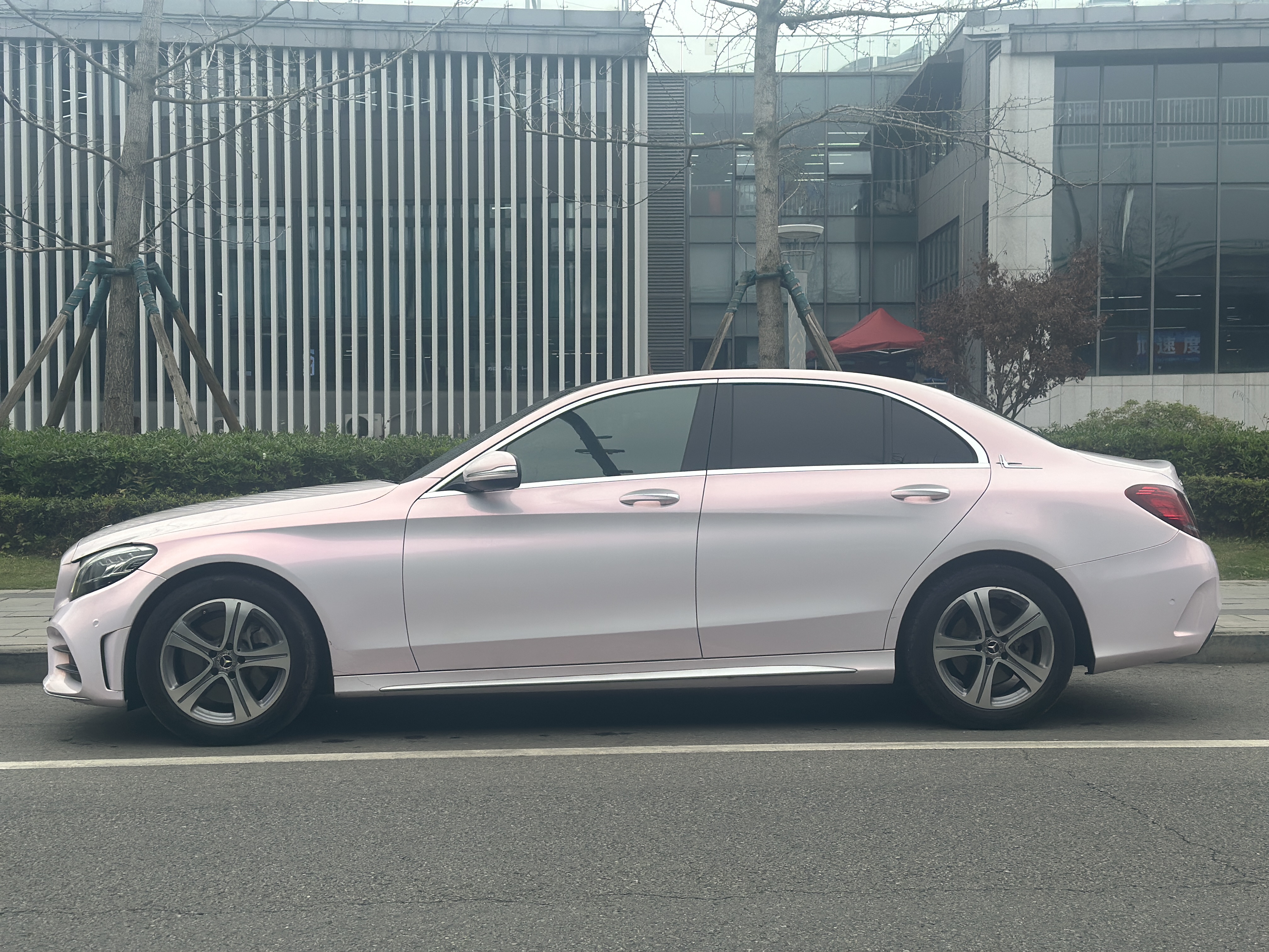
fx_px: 1760
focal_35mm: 48
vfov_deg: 30.3
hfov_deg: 39.7
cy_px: 476
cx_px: 634
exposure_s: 1/2532
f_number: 1.78
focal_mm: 6.86
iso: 80
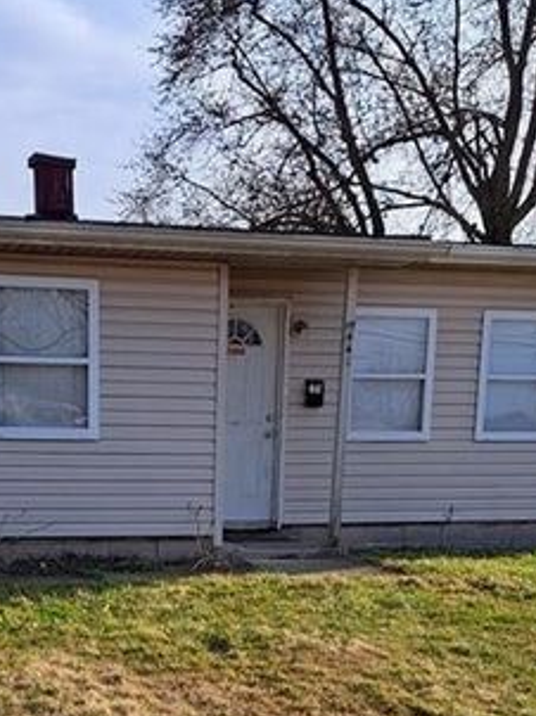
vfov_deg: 34.0
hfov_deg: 27.1
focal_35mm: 53
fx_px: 1096
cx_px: 138
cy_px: 663
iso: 50
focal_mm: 5.23
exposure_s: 1/750
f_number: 1.8
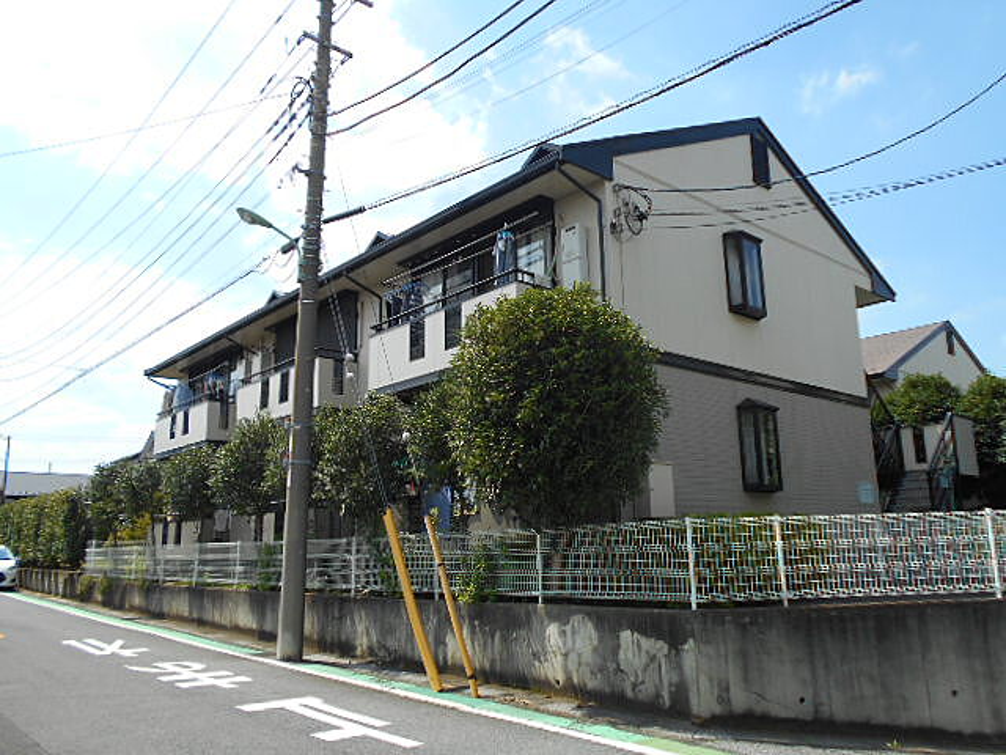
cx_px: 503
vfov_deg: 53.1
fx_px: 756
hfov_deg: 67.3
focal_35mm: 26
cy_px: 378
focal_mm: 4.6
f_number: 3.2
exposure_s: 1/800
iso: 80
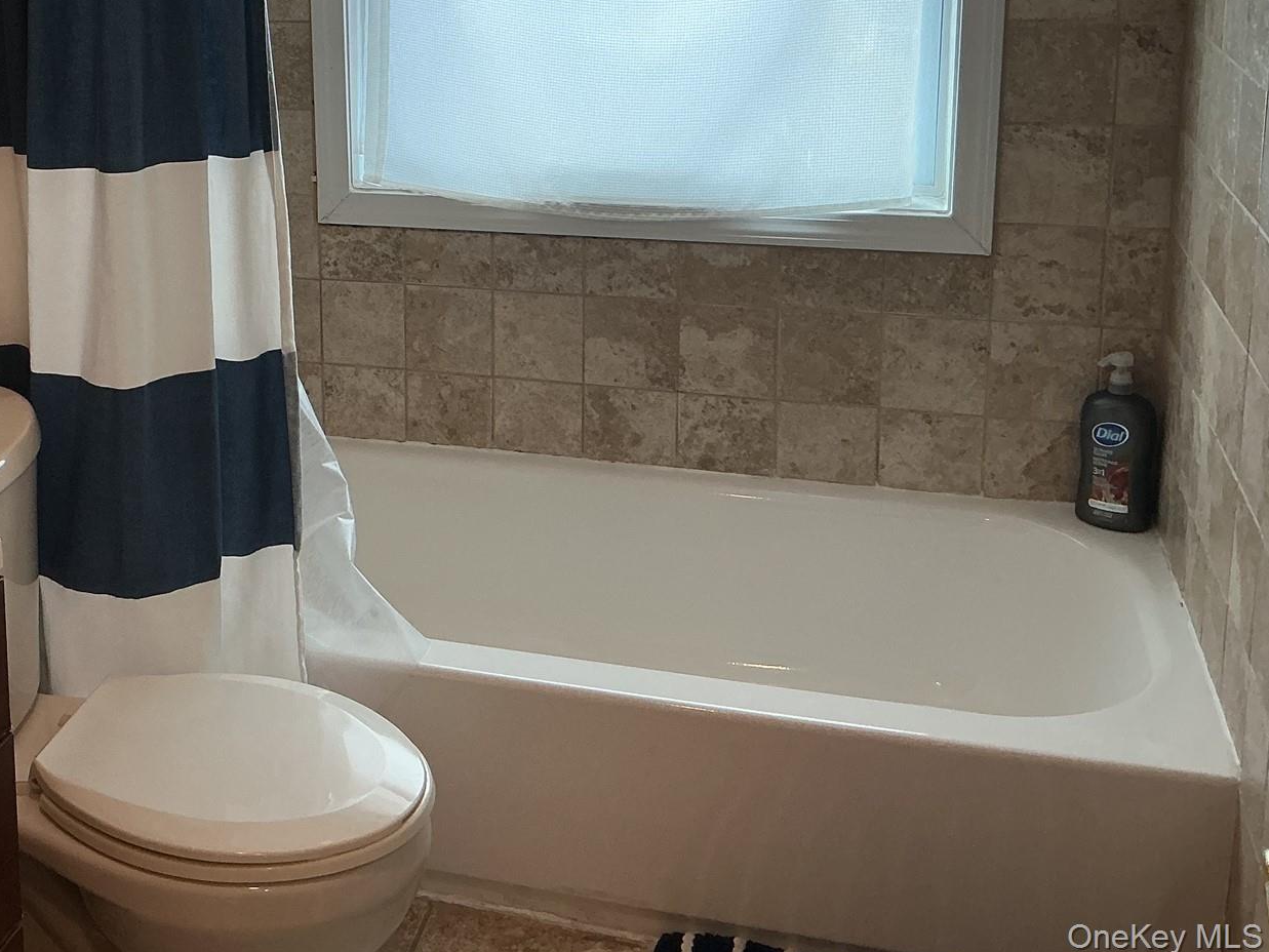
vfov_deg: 29.5
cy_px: 173
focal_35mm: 48
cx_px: 226
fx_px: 1760
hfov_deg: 38.0
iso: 50
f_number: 1.8
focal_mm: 3
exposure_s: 1/60
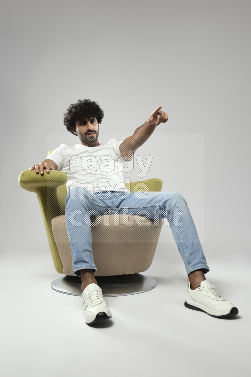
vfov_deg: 50.7
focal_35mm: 38
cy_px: 188
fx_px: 397
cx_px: 126
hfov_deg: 35.1
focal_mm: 38
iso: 400
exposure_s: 1/125
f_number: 5.6
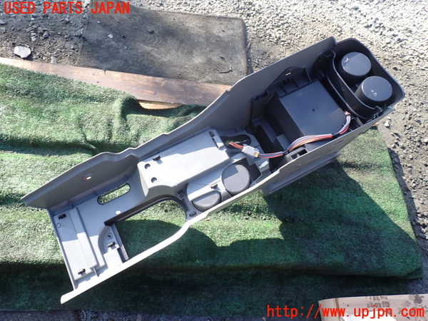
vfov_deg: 54.9
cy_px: 160
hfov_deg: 69.4
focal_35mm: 25
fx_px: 309
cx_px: 214
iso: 100
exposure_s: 1/160
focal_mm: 4.5
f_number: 2.8
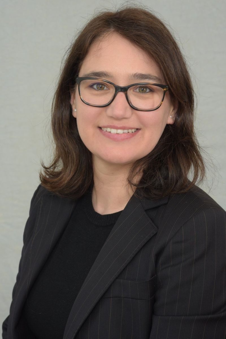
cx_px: 113
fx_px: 799
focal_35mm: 85
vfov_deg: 23.9
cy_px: 170
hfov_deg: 16.1
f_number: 13
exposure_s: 1/60
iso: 500
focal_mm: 85
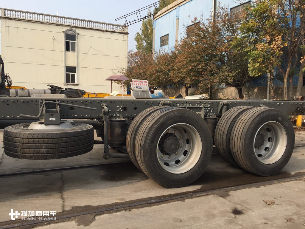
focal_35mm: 29
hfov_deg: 61.7
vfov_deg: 48.2
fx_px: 256
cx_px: 152
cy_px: 114
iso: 32
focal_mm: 4.15
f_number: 2.2
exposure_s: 1/1276
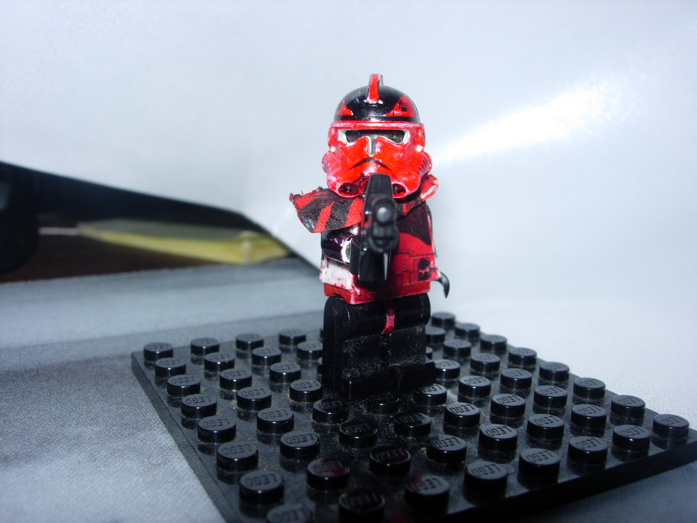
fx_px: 765
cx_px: 348
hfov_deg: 49.0
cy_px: 262
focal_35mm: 38
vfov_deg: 37.7
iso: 79
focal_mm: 7.8
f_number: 4.8
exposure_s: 1/64
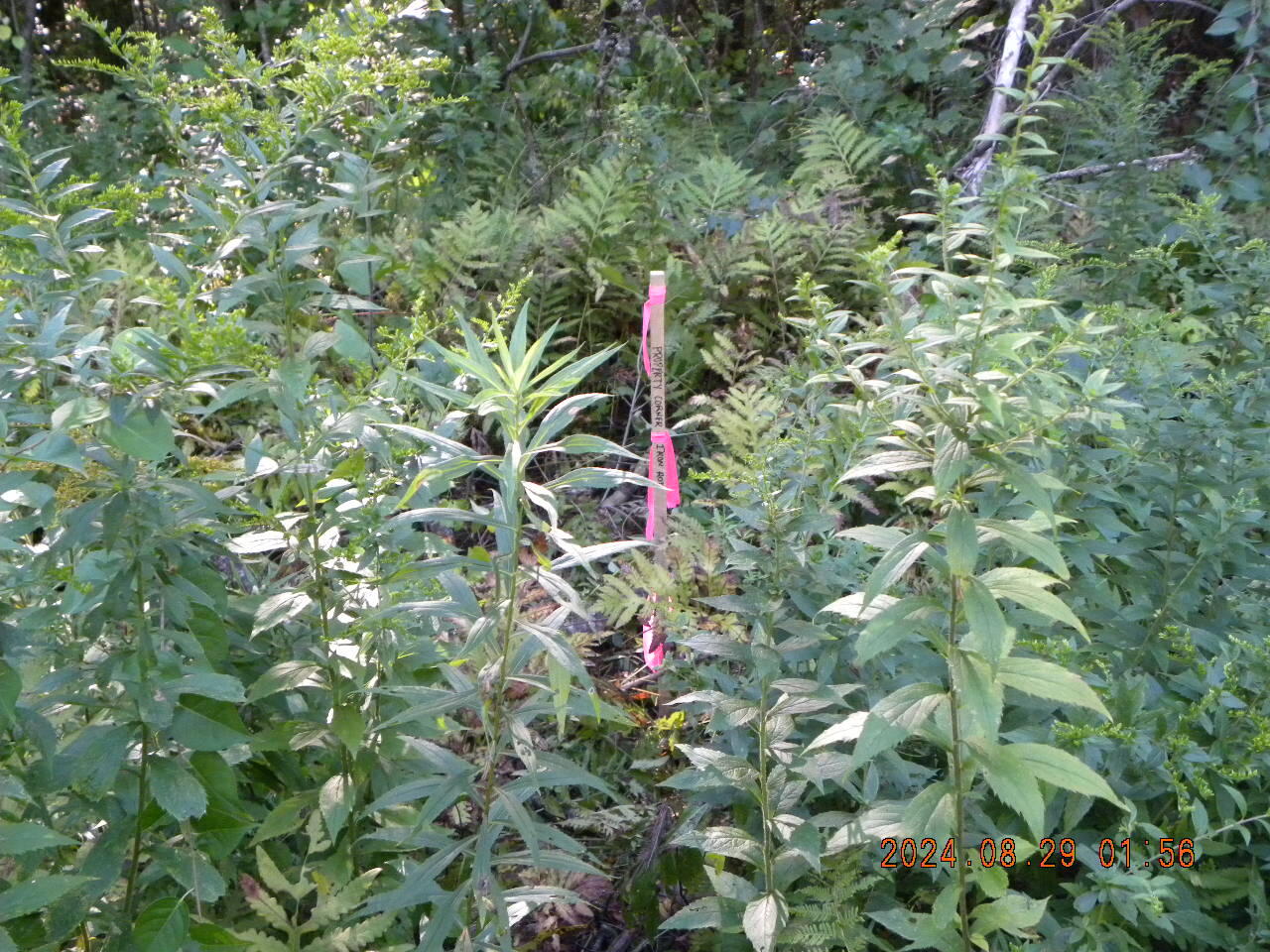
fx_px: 1688
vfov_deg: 31.5
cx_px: 635
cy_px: 476
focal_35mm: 46
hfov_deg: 41.2
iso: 400
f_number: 3.2
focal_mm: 8.2
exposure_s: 1/90.7
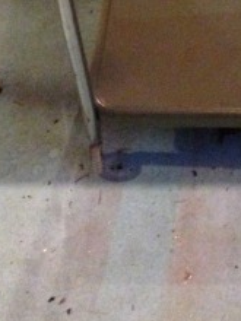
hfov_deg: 14.5
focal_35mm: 100
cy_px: -123
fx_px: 928
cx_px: 257
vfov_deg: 18.0
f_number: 2.4
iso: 800
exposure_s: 1/15
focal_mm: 4.12
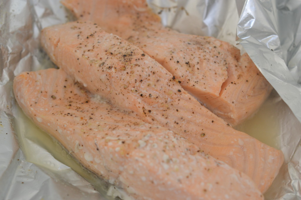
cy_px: 100
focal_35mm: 60
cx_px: 150
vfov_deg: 22.6
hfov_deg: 33.4
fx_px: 501
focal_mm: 40
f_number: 5.6
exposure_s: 1/125
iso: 400
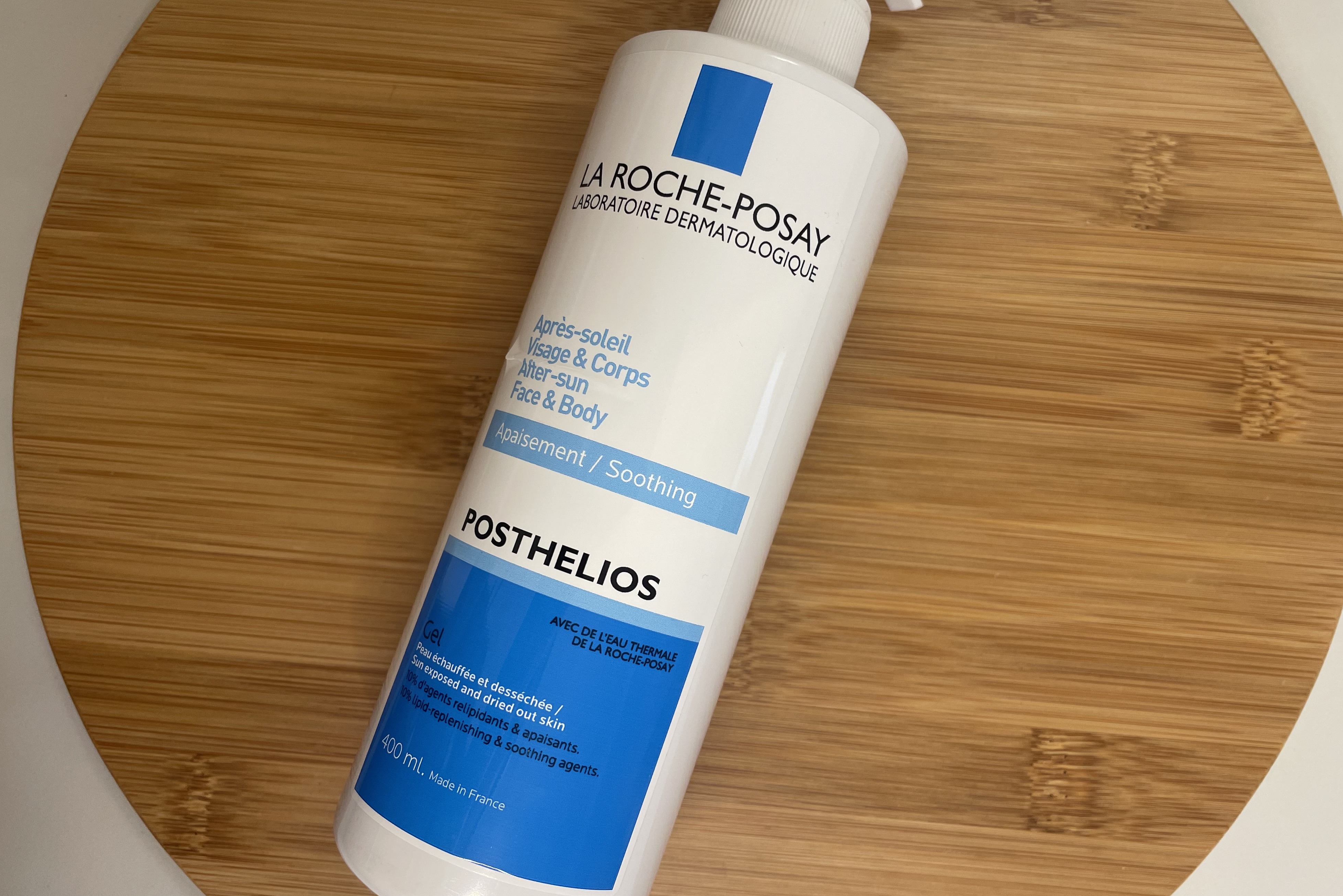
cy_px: 456
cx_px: 689
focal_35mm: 28
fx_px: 1044
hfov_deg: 65.5
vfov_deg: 46.4
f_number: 1.6
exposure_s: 1/100
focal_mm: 4.2
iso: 64
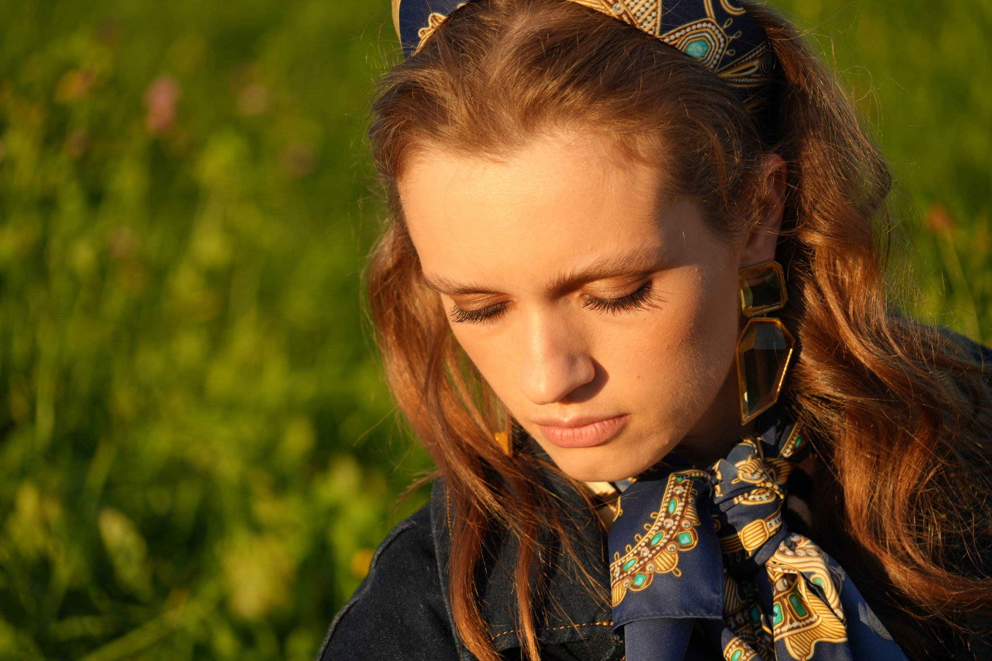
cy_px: 330
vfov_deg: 6.9
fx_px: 5511
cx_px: 496
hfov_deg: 10.3
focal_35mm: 200
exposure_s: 1/320
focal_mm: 200
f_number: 7.1
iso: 200
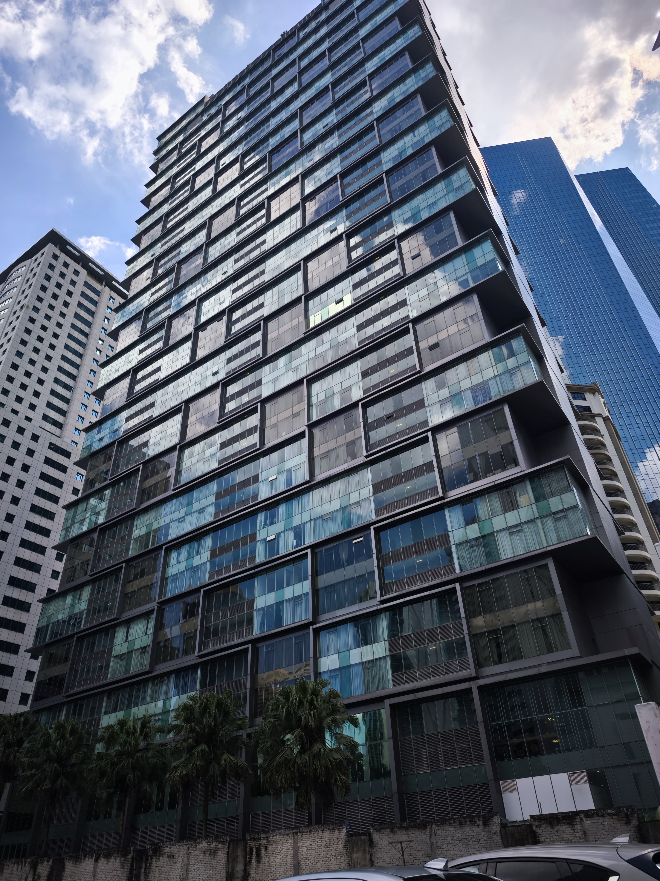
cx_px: 330
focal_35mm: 23
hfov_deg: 58.9
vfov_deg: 73.9
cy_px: 440
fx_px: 585
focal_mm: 6.57
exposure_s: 1/376
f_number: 1.6
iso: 50
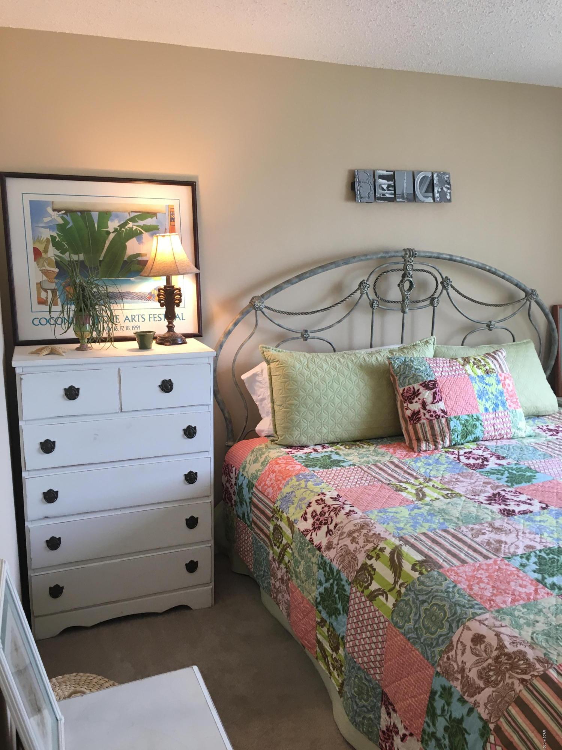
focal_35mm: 29
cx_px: 281
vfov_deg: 61.7
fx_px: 628
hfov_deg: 48.2
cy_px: 375
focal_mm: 4.15
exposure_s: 1/30
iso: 64
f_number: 2.2
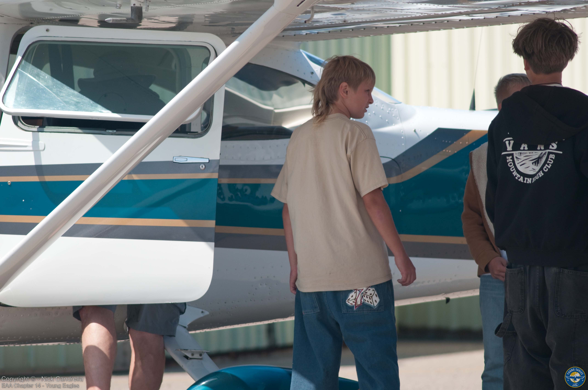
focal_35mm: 450
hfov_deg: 4.6
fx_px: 7341
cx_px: 294
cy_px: 195
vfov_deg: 3.0
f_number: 4
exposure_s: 1/500
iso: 100
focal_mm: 300
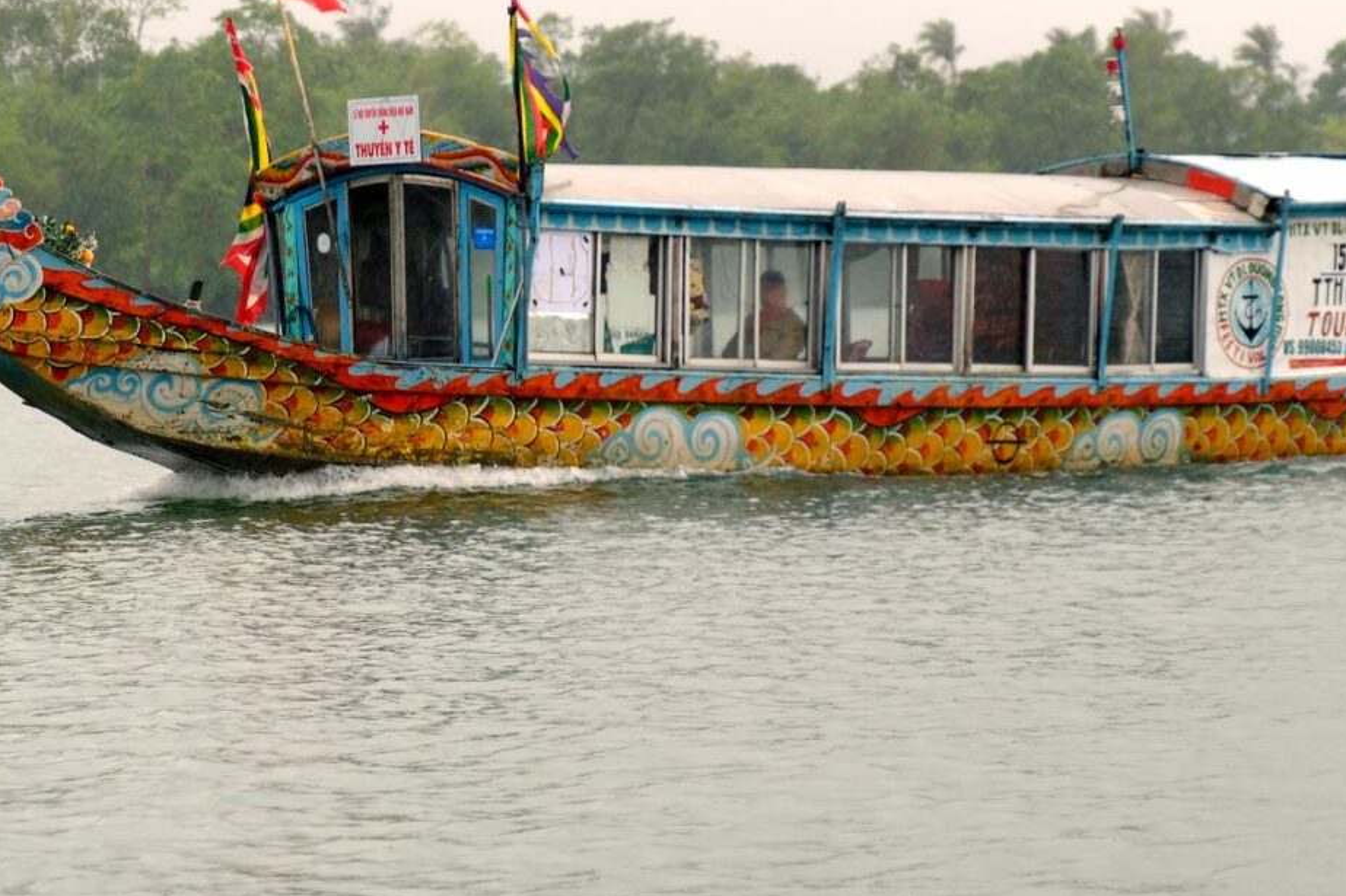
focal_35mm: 163
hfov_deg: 12.6
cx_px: 757
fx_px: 6093
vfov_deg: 8.4
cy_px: 305
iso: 160
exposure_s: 1/340
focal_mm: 62.4
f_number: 5.6
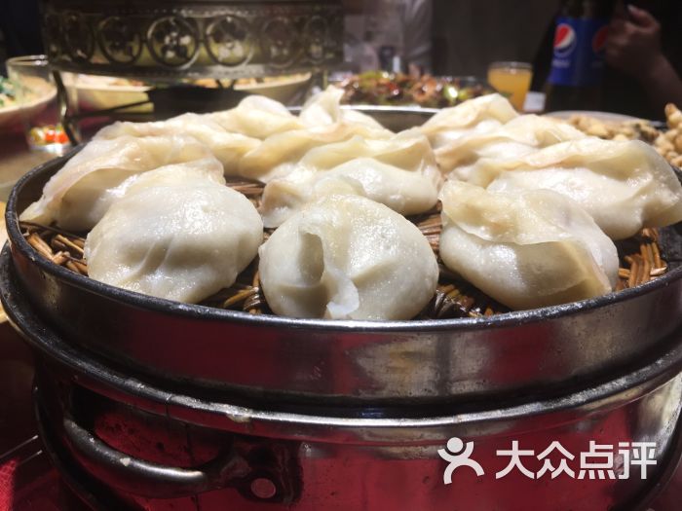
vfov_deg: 48.2
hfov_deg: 61.7
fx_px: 571
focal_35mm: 29
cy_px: 256
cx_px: 341
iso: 32
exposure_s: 1/33
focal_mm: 4.15
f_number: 2.2
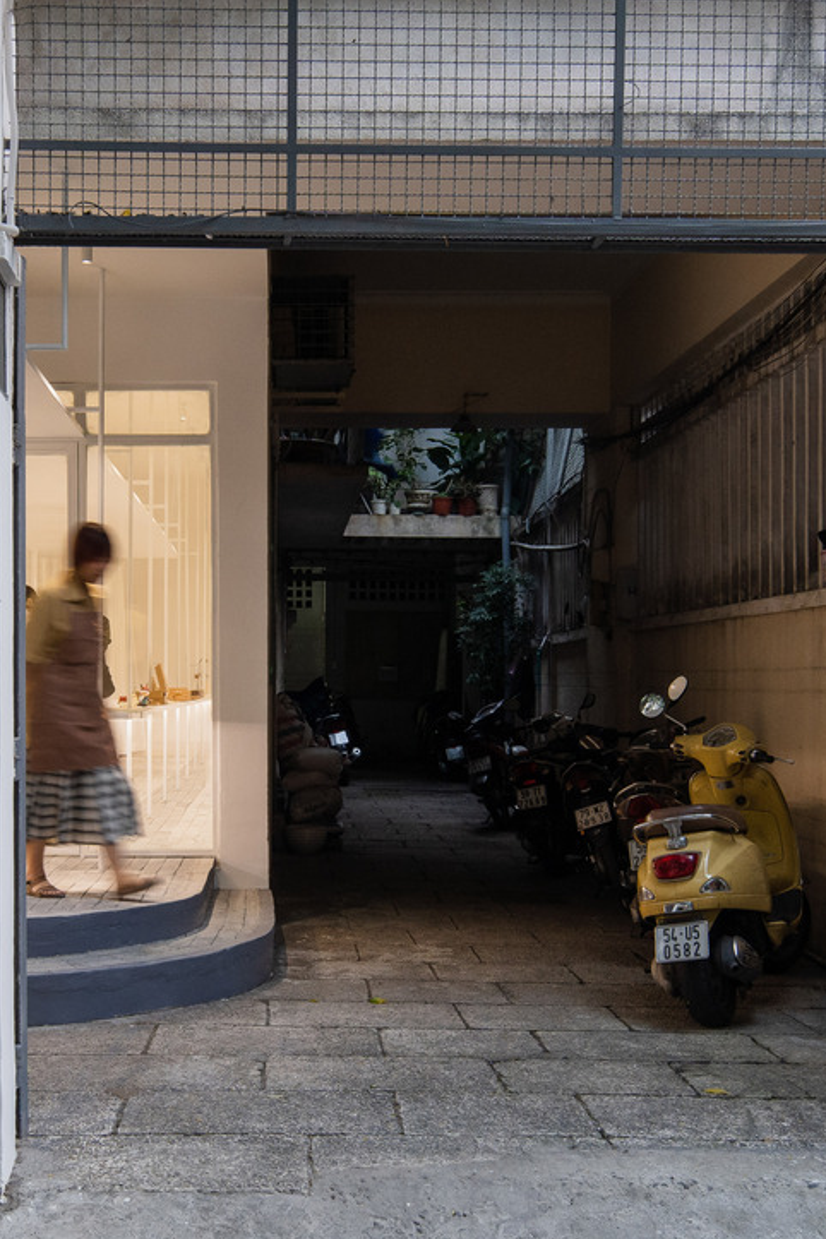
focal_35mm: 47
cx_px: -14
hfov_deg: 27.0
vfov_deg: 38.8
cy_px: 109
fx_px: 1617
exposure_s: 1/13
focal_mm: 17
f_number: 8
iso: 640
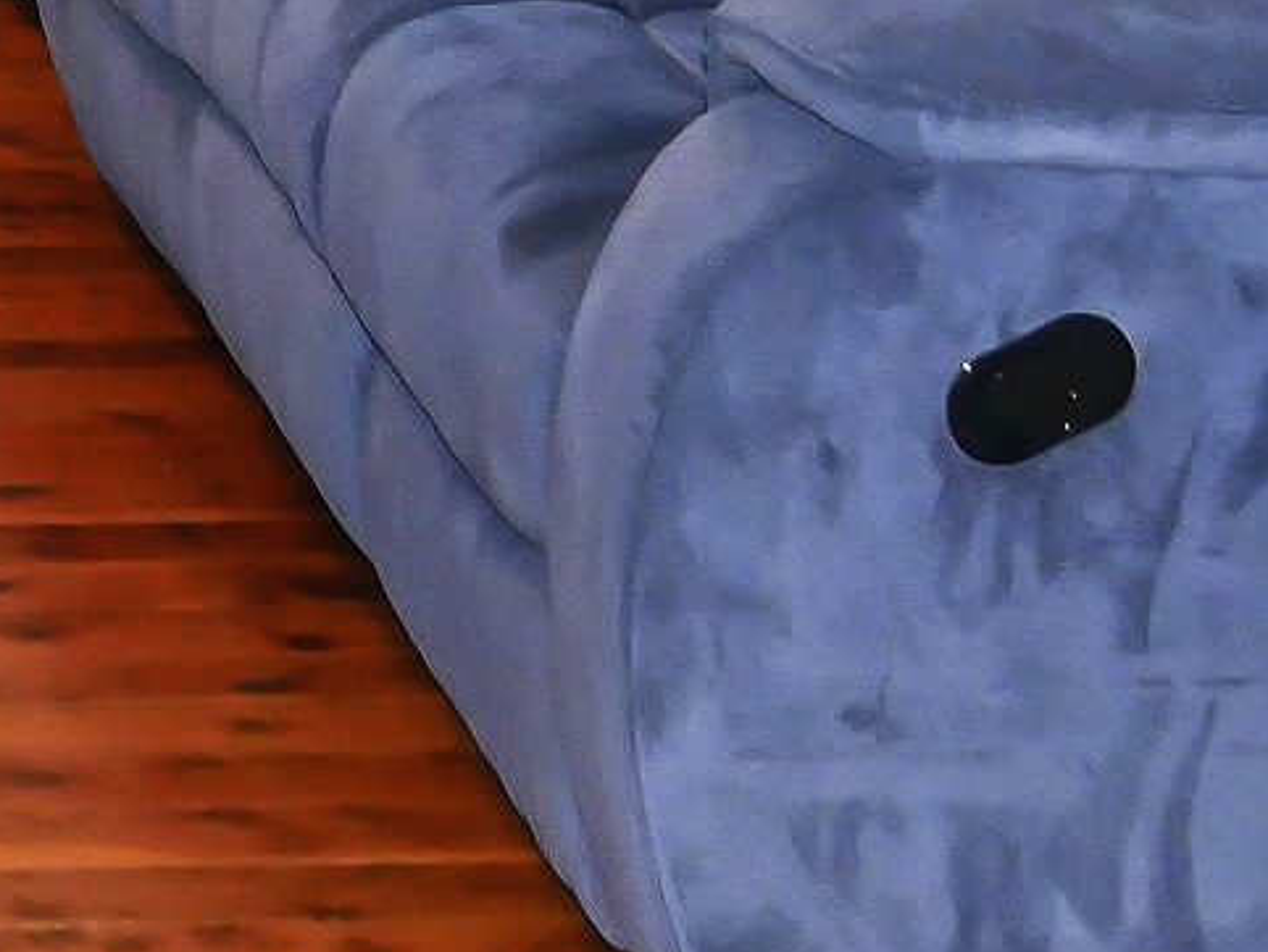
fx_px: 5241
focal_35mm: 143
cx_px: -671
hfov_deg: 13.0
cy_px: -1020
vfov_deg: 9.6
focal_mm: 15
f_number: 3.6
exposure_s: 1/60
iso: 800
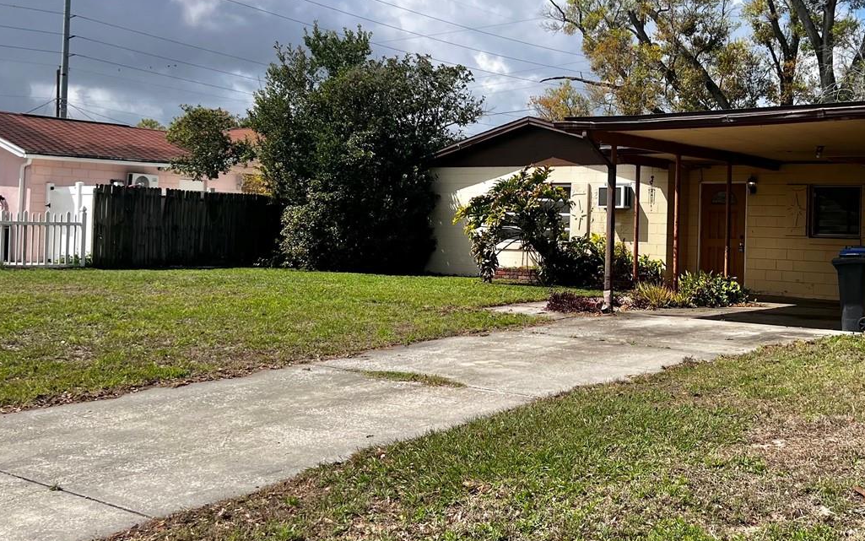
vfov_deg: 29.8
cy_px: 205
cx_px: 509
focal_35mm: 43
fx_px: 1014
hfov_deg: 46.0
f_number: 1.5
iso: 50
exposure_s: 1/5882
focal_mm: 5.7
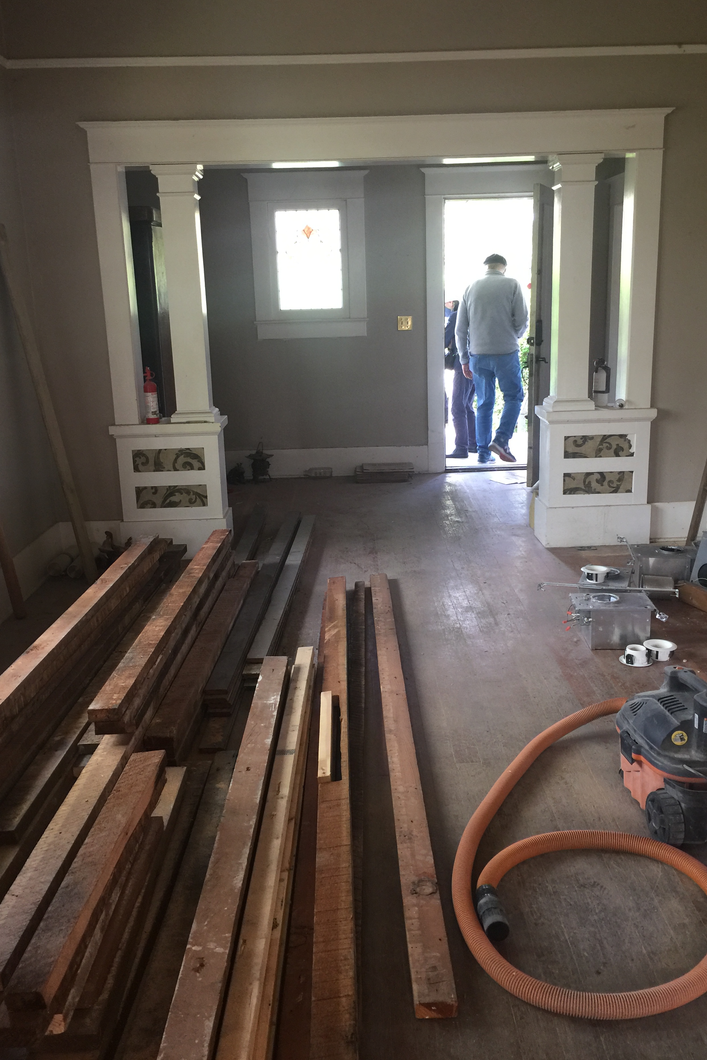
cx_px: 350
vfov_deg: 60.3
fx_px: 913
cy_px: 524
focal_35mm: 31
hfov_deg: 42.3
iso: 64
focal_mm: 4.15
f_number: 2.2
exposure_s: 1/15
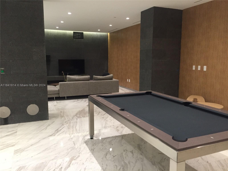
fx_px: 191
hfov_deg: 61.7
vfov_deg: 48.2
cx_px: 114
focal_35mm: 29
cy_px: 86
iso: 200
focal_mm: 4.15
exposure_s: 1/30
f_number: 2.2
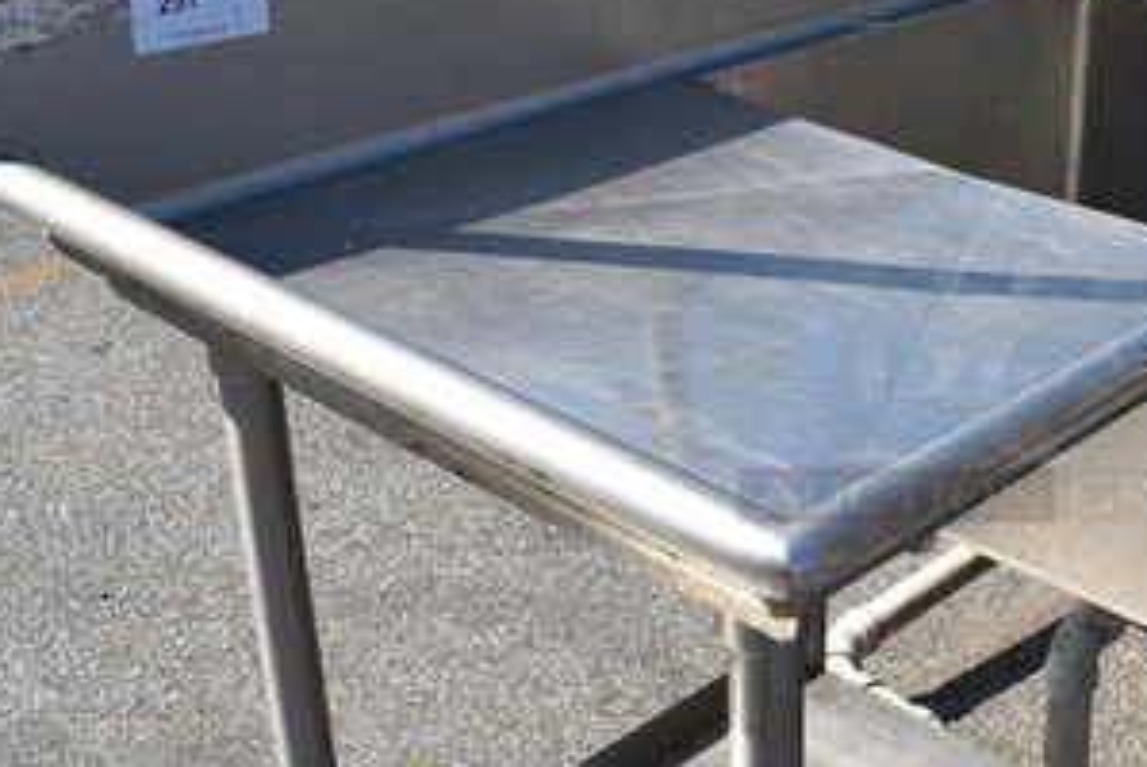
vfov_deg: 24.7
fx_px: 1754
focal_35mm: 55
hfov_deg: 34.3
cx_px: 1024
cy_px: 387
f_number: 8
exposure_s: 1/500
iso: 200
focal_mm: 18
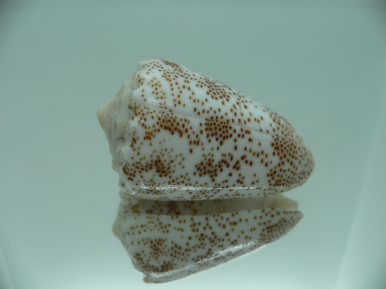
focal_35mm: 35
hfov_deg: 52.6
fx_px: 390
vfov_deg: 40.7
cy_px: 144
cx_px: 193
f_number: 2.8
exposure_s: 1/80
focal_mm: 4.6
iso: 80
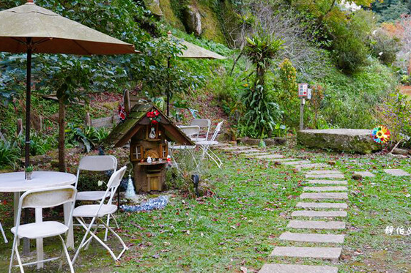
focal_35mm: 47
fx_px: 536
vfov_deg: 28.5
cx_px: 199
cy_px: 103
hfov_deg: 41.9
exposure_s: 1/50
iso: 160
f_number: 4.5
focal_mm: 31
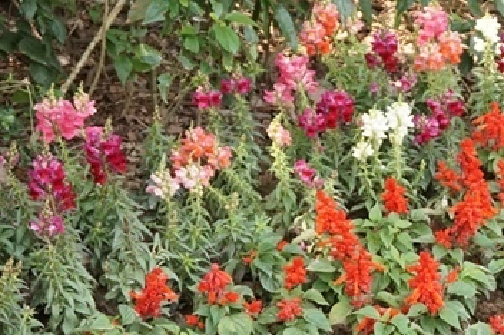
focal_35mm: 135
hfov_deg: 14.8
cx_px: 533
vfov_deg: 10.0
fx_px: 1895
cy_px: 330
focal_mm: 31
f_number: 5
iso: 800
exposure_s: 1/160
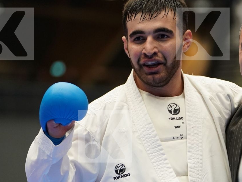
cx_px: 203
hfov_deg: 7.4
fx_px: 1859
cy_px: 136
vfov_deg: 5.6
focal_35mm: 266
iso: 3200
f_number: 2.8
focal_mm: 129
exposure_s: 1/1000
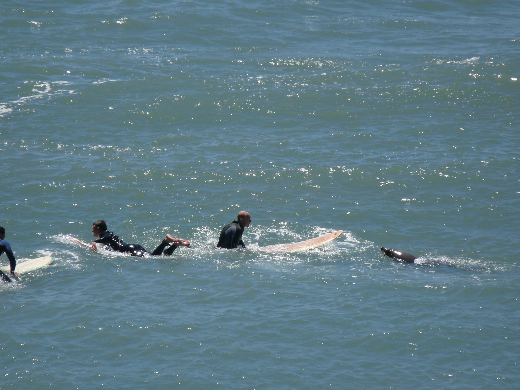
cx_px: 260
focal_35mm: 486
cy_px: 195
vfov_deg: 3.1
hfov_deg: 4.1
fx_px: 7301
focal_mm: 86.4
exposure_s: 1/400
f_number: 7.1
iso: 100
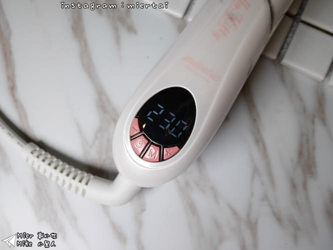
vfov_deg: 37.7
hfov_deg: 49.0
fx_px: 366
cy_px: 125
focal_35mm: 38
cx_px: 166
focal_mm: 19
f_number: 4.3
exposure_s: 1/60
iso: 200
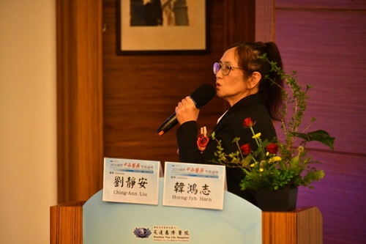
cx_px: 183
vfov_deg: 5.5
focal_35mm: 250
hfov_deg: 8.2
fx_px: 2541
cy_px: 122
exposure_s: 1/100
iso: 7200
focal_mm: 250
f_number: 5.6
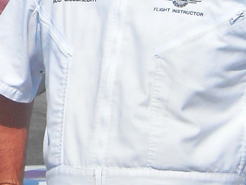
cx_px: -147
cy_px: -24
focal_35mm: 277
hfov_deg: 7.0
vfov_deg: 5.3
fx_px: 1969
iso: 64
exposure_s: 1/296
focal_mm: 8.85
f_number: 6.6
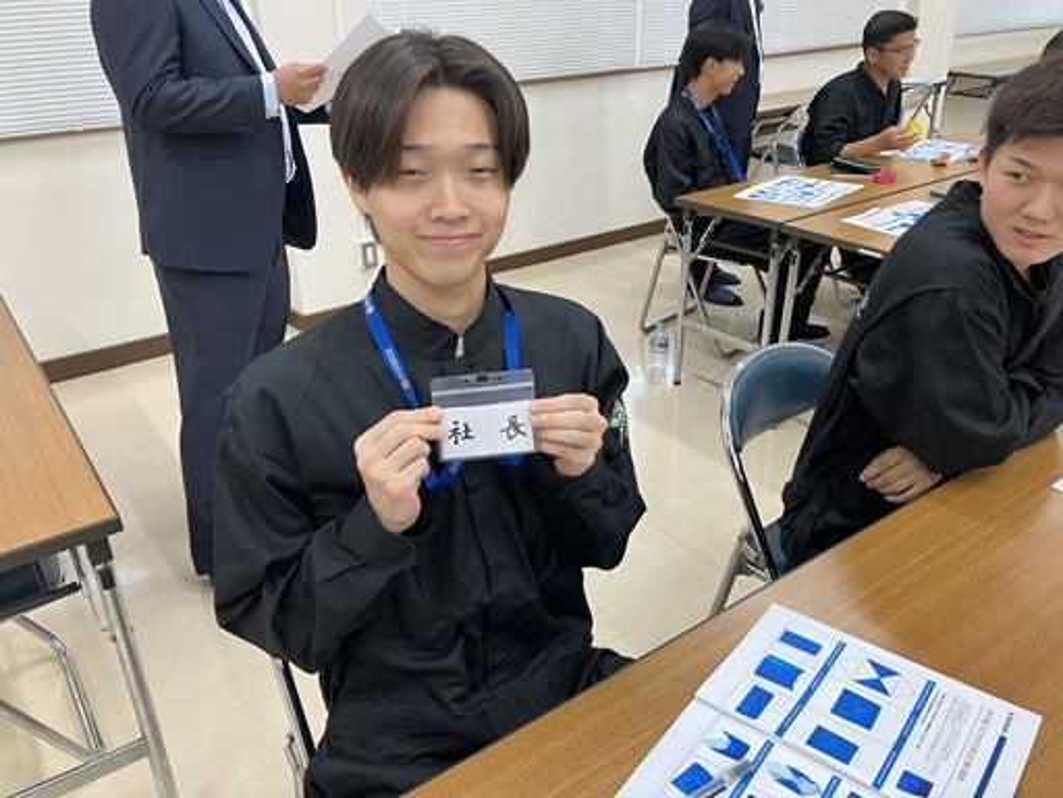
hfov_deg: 63.4
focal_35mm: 28
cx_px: 532
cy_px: 399
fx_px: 860
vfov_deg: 49.7
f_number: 1.8
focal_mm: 3.99
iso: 64
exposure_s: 1/50
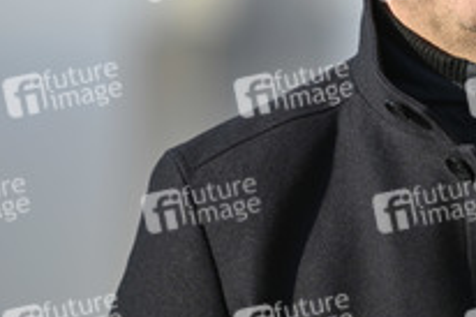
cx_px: 463
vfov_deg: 3.1
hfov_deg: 4.7
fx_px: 5787
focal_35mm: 438
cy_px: 32
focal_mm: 200
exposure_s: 1/1600
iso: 64
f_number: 2.8
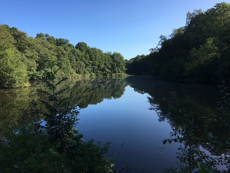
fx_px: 193
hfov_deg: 61.7
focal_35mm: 29
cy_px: 86
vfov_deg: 48.2
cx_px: 115
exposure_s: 1/927
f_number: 2.2
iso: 25
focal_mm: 4.15
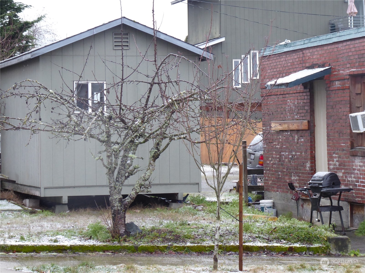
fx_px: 1455
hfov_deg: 14.3
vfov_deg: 10.7
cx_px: 182
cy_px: 136
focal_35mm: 138
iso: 400
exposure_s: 1/125
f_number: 5.2
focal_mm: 22.3
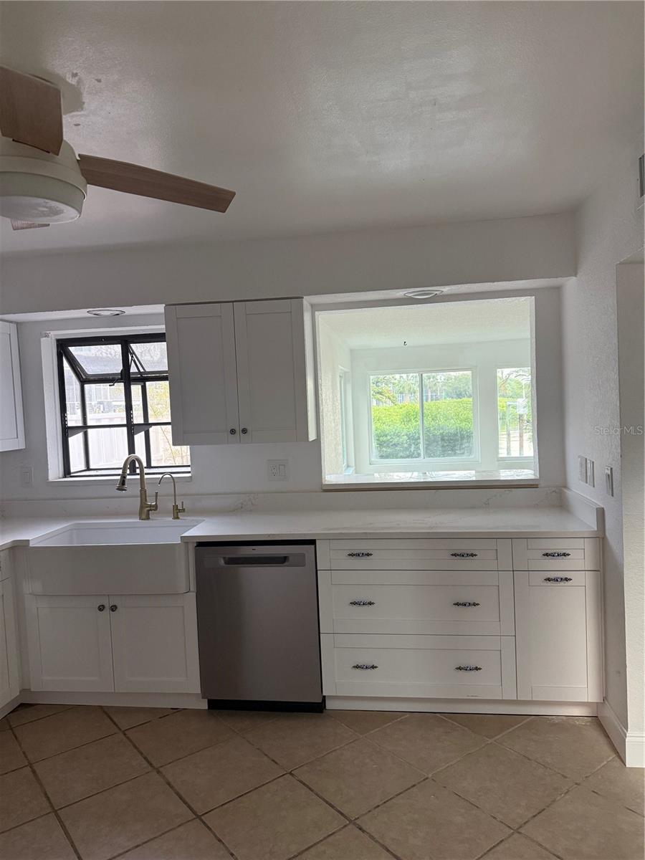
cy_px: 430
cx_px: 322
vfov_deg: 71.6
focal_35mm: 24
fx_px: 596
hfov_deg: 56.8
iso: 250
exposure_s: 1/60
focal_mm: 6.76
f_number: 1.78
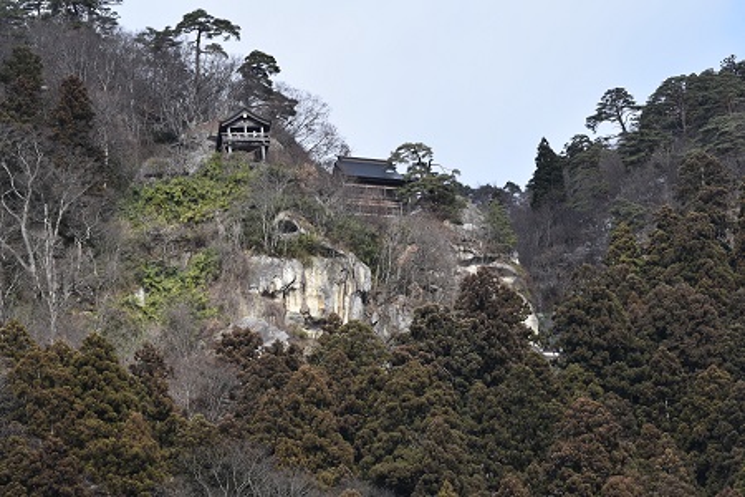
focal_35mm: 147
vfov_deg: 9.3
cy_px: 248
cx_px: 372
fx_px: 3042
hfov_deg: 14.0
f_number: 8
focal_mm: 98
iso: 200
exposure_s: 1/250
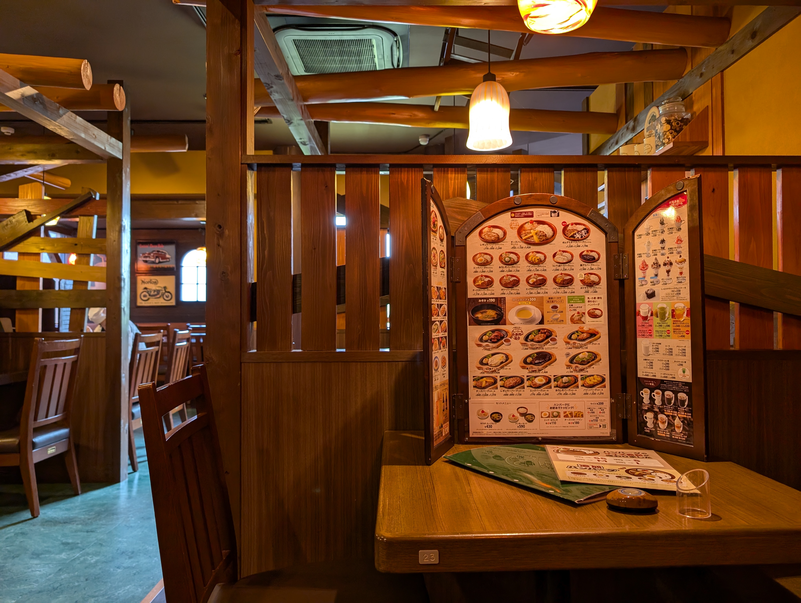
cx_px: 400
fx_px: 556
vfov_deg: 56.9
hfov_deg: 71.5
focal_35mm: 24
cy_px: 302
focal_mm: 6.9
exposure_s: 1/40
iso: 87
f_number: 1.68
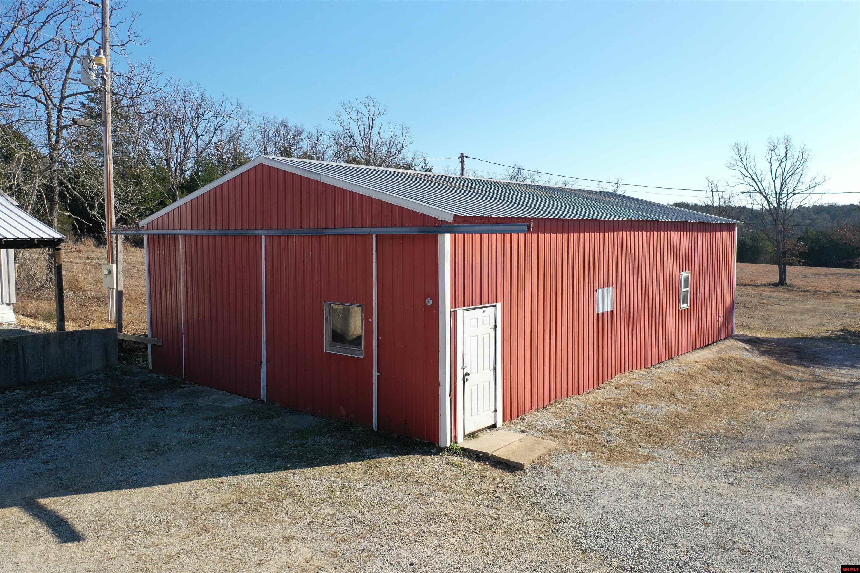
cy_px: 286
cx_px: 430
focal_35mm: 28
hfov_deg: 65.5
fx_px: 669
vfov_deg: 46.4
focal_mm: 10.26
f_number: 3.2
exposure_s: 1/50
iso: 100
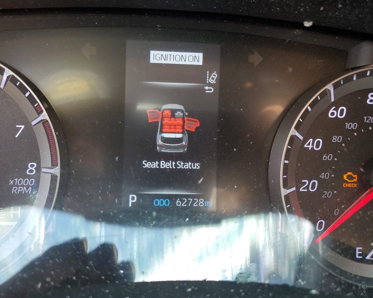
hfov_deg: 62.1
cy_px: 145
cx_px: 173
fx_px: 309
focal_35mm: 28
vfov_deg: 51.5
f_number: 1.5
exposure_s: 1/100
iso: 78
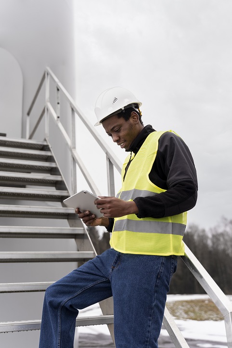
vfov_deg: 50.7
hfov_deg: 35.1
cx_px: 116
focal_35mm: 38
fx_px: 367
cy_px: 174
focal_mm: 38
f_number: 2.8
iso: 160
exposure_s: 1/400
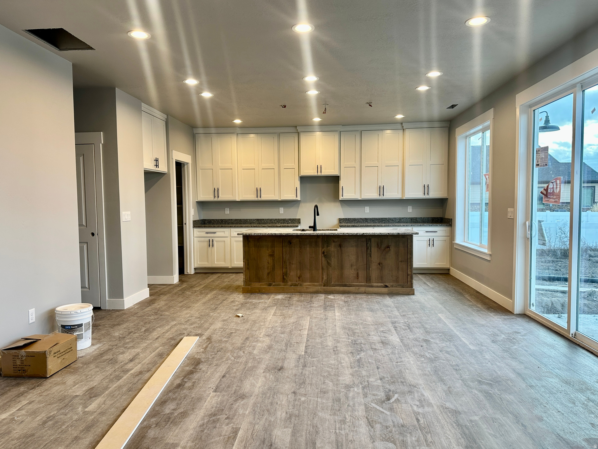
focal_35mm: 24
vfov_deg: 56.8
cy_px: 224
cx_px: 299
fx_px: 415
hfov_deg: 71.6
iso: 80
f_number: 1.78
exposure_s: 1/120
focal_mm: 6.86
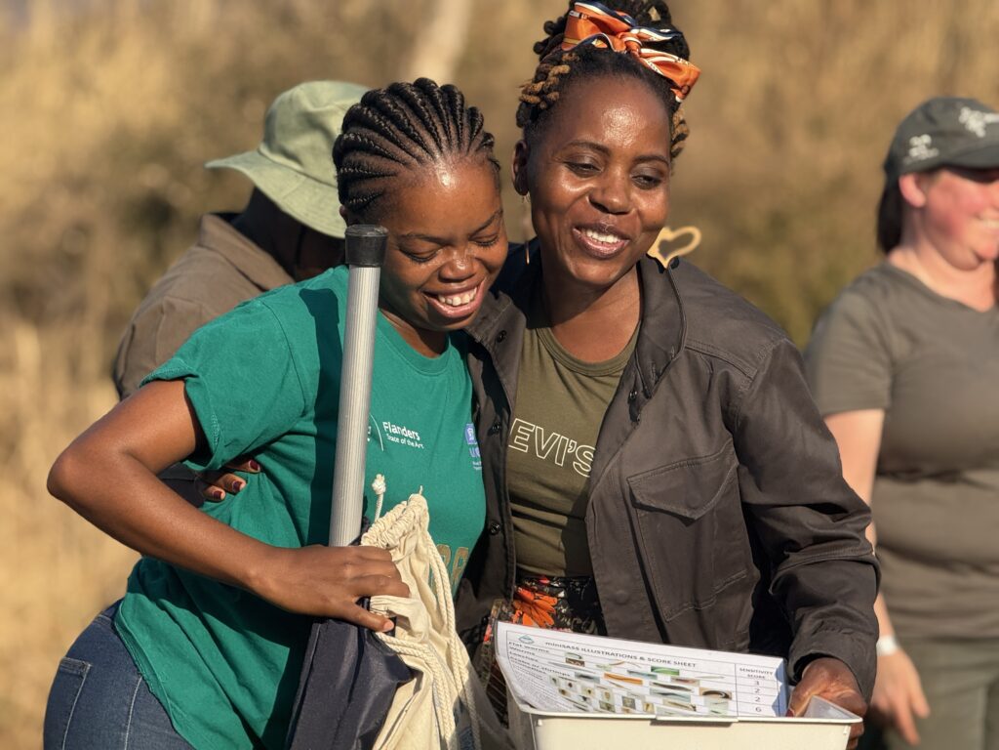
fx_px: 3463
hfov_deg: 16.4
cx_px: 500
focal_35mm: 120
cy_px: 375
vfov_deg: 12.3
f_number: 2.8
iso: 64
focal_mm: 15.66
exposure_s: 1/830
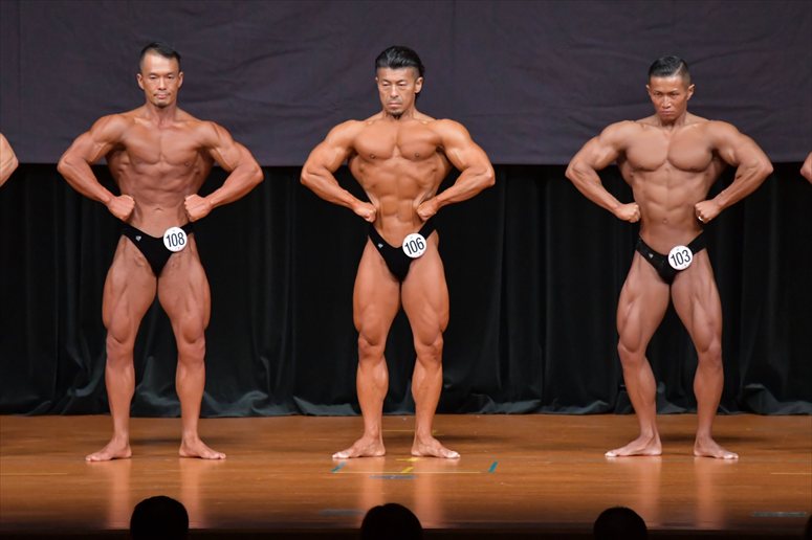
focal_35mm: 270
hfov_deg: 7.6
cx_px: 406
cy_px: 270
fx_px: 6087
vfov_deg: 5.1
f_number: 5.6
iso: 5000
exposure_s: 1/400
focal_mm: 180
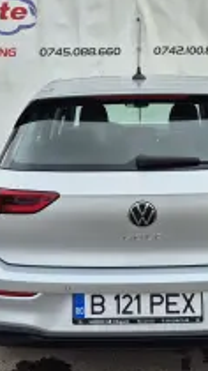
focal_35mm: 43
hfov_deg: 27.5
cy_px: 175
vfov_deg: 47.3
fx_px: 422
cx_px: 139
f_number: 1.8
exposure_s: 1/237
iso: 25
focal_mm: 5.4
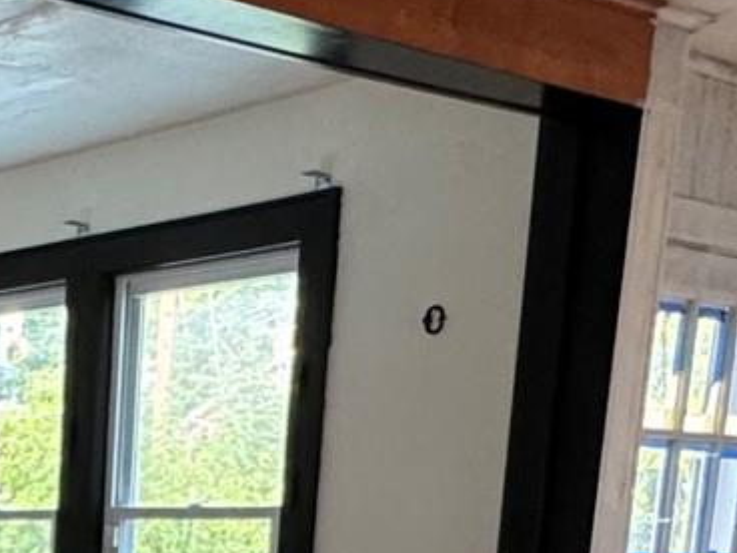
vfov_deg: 16.6
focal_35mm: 78
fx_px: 1661
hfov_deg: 22.7
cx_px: -176
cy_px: 900
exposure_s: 1/99
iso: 250
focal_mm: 2.22
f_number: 2.2
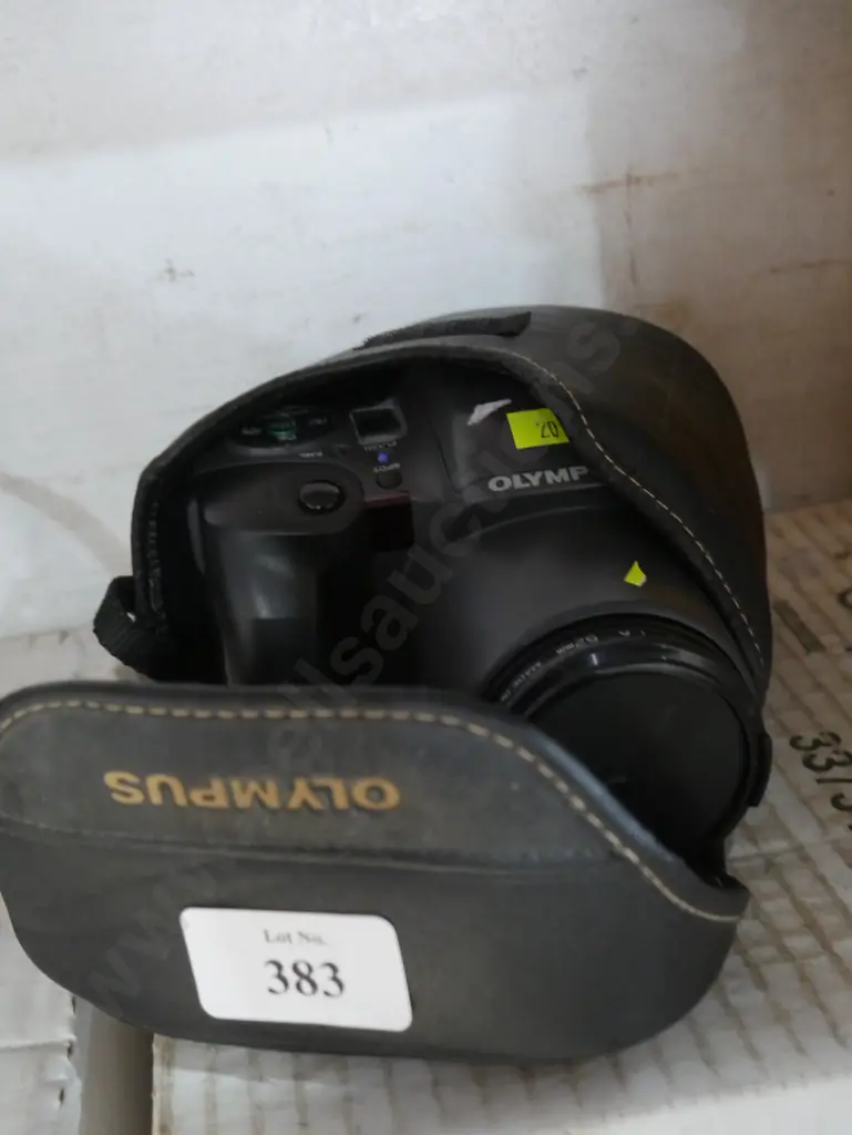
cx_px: 426
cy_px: 568
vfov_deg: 42.9
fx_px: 1443
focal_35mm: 44
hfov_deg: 32.9
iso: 3200
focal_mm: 22
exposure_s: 1/20
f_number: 5
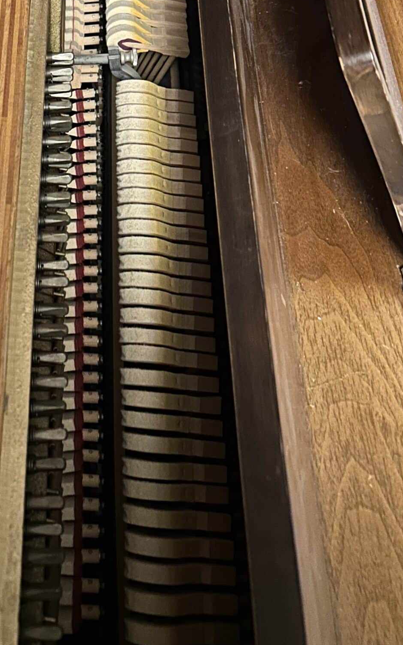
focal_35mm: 47
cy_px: 104
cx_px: 20
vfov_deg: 40.4
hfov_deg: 26.3
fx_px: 826
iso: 500
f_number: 1.5
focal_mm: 5.7
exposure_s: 1/12
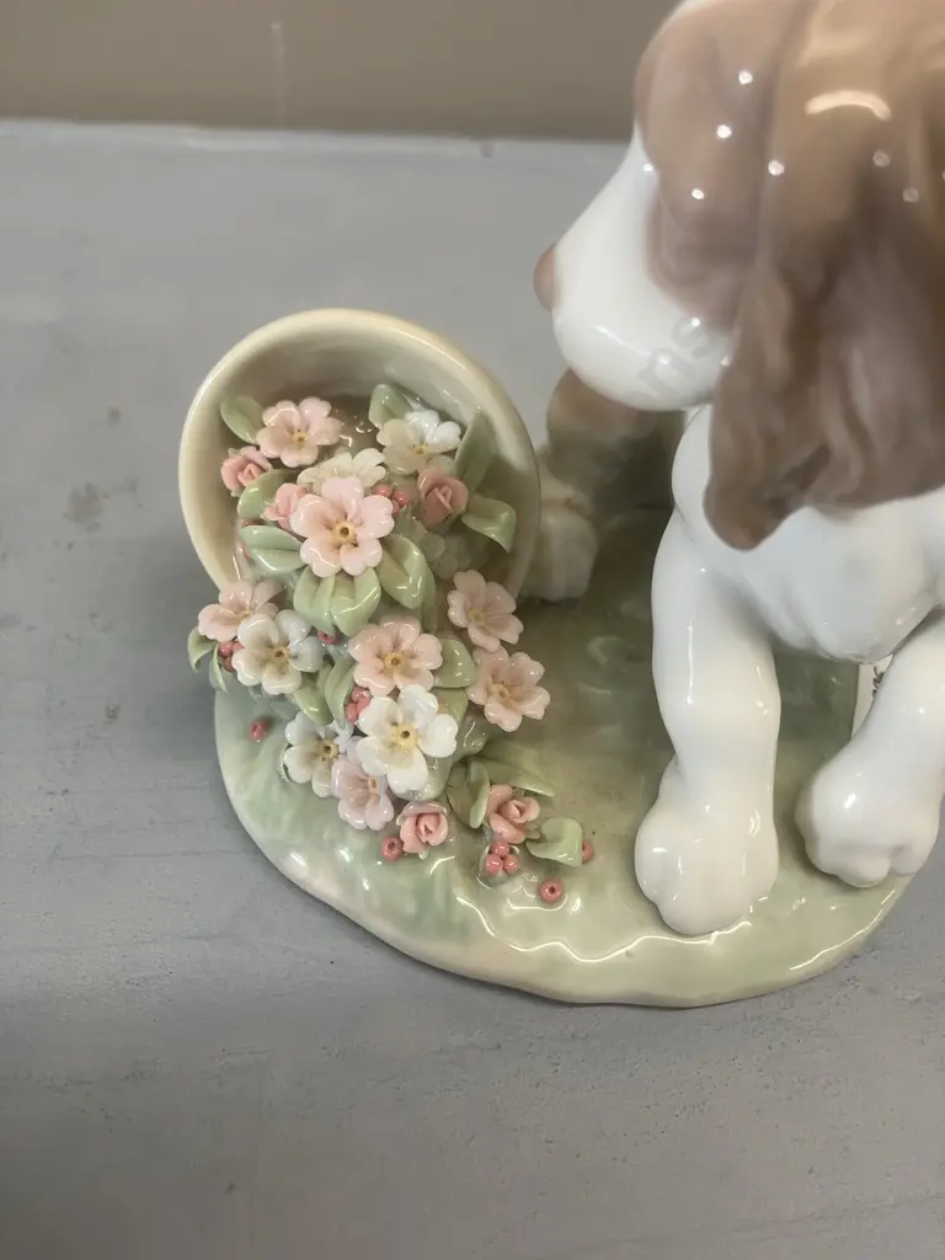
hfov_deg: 49.7
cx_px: 472
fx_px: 1019
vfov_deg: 63.4
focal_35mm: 28
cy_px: 630
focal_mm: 3.99
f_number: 1.8
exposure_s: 1/50
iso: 80
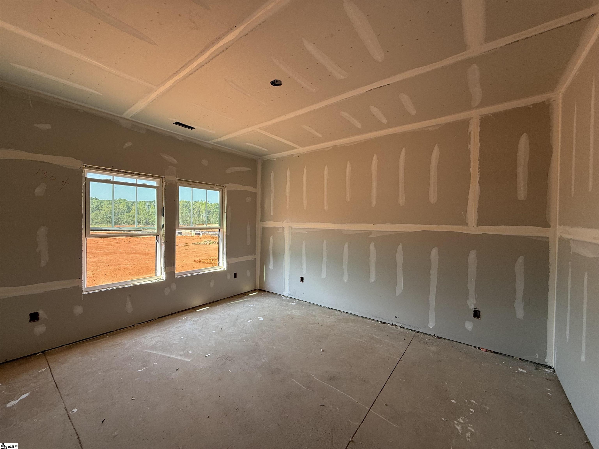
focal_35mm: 14
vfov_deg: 85.7
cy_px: 224
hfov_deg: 102.1
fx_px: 242
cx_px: 300
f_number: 2.2
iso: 64
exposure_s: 1/152
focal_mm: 2.22
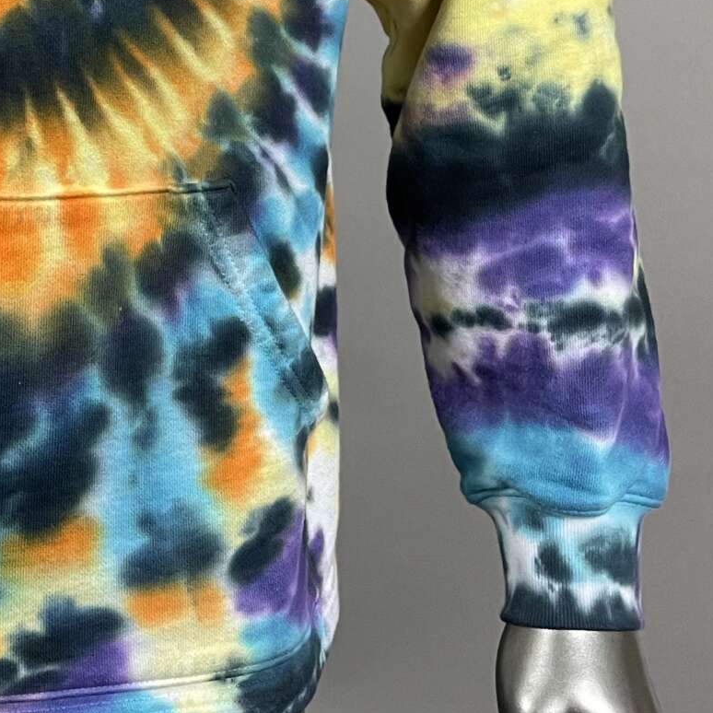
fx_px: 1771
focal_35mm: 76
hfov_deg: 21.5
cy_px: -21
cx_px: -78
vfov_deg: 21.8
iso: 125
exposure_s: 1/60
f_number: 1.6
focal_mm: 4.2
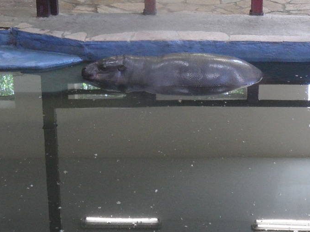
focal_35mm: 76
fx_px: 680
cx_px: 175
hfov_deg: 25.6
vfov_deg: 19.2
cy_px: 46
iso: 200
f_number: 3.4
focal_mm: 5.3
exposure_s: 1/15
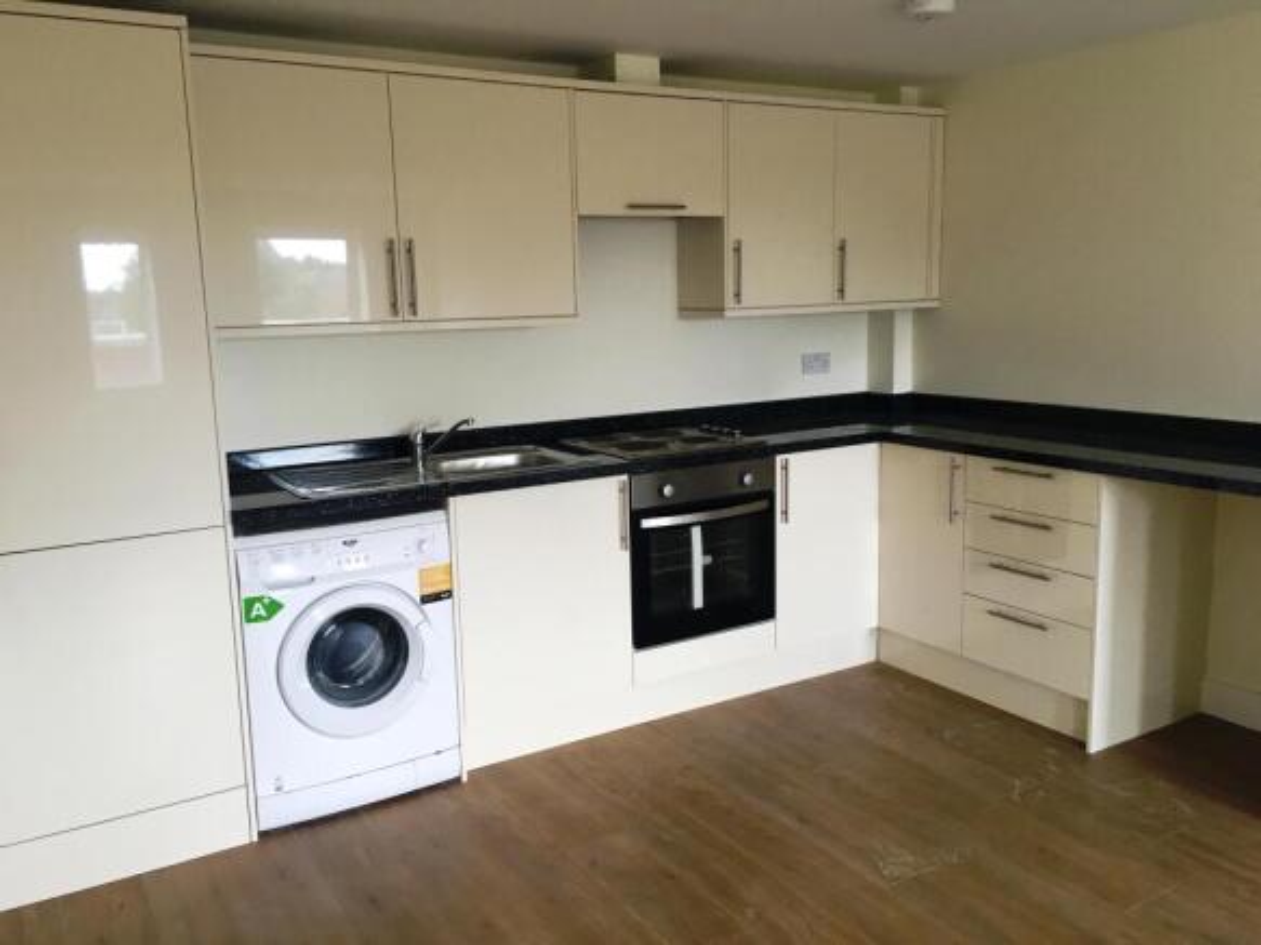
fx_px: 1056
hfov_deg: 61.7
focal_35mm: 29
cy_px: 472
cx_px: 630
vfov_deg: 48.2
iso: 50
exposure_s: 1/33
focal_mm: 4.15
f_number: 2.2
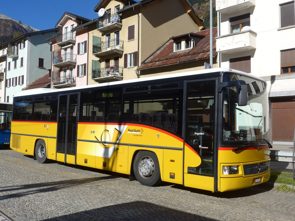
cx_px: 148
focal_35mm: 36
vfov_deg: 39.7
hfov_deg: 51.4
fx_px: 307
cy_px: 110
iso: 80
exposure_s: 1/2000
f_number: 3.2
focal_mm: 7.5
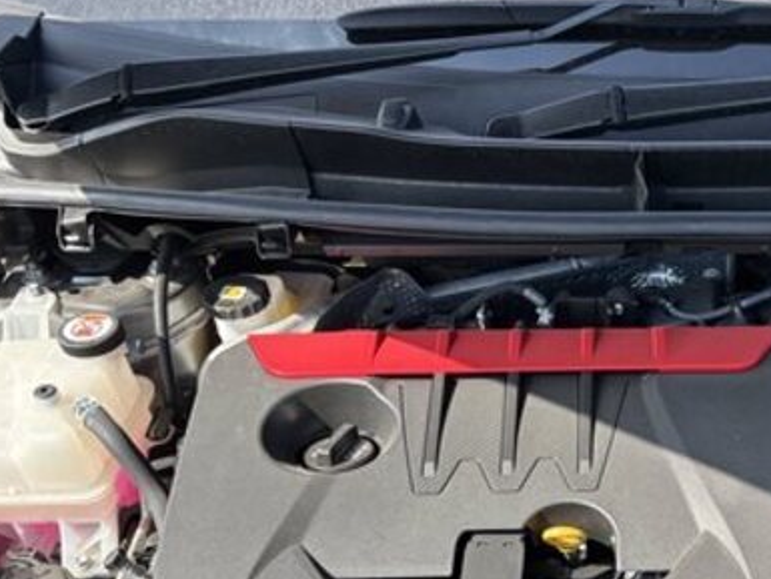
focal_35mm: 54
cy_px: 577
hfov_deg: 33.2
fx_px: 1203
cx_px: 727
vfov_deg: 25.7
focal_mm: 5.96
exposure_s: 1/684
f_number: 1.6
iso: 50
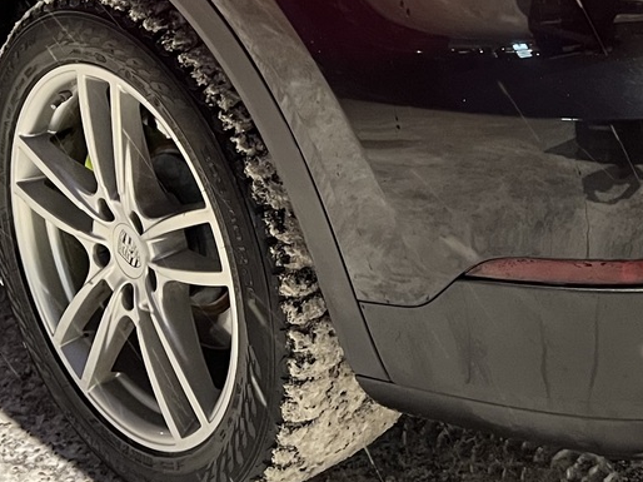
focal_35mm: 81
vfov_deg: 17.1
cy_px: -141
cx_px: 394
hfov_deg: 24.1
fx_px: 1504
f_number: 1.5
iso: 500
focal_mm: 5.7
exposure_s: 1/33
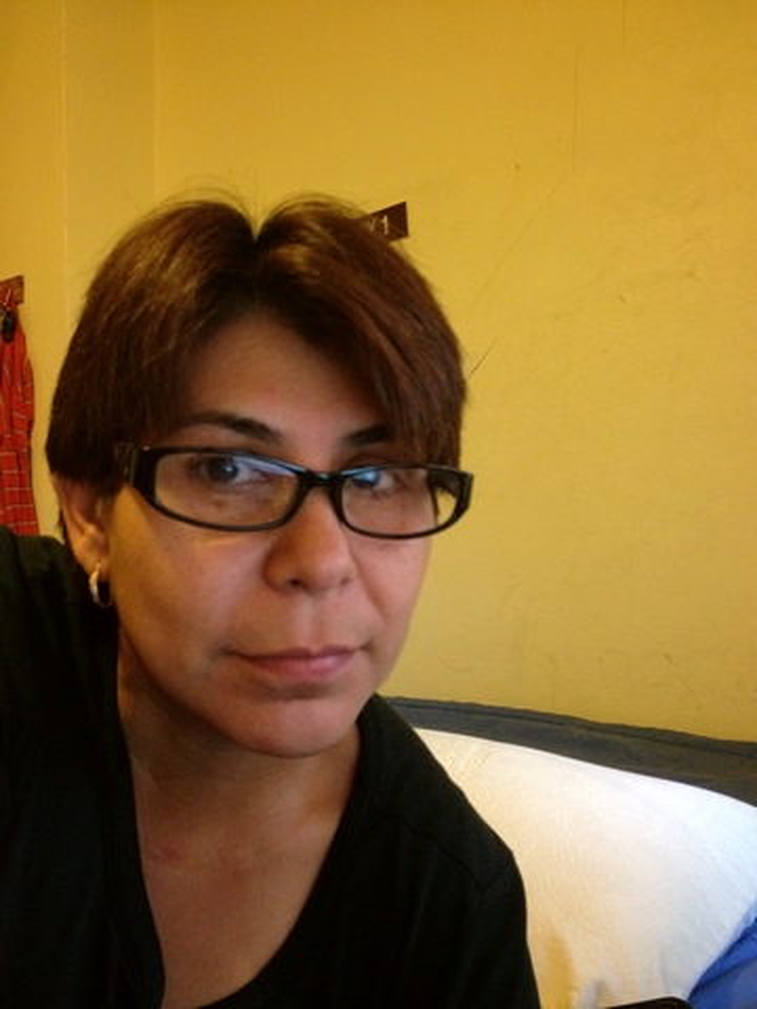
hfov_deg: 40.7
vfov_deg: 52.6
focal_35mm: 35
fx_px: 1021
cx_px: 378
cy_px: 504
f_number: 2.4
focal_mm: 4.28
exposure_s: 1/15
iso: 400
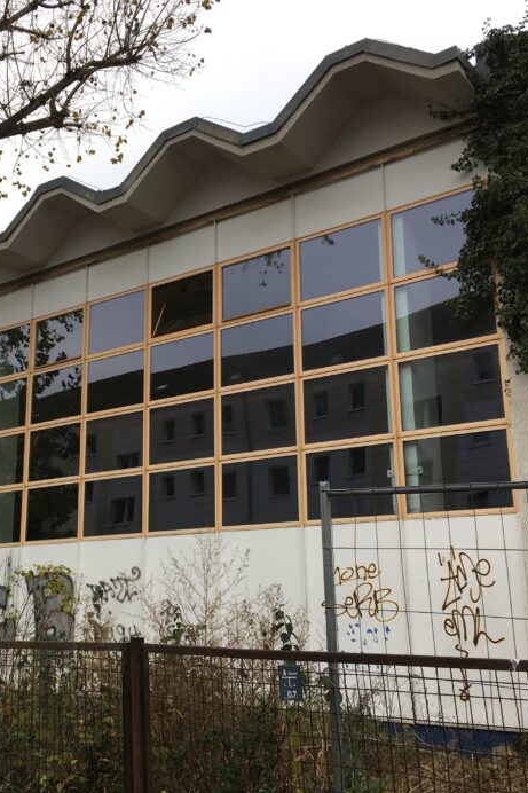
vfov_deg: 47.4
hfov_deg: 32.0
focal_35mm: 41
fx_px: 902
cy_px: 403
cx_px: 128
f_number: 2.2
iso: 25
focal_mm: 4.15
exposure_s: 1/167
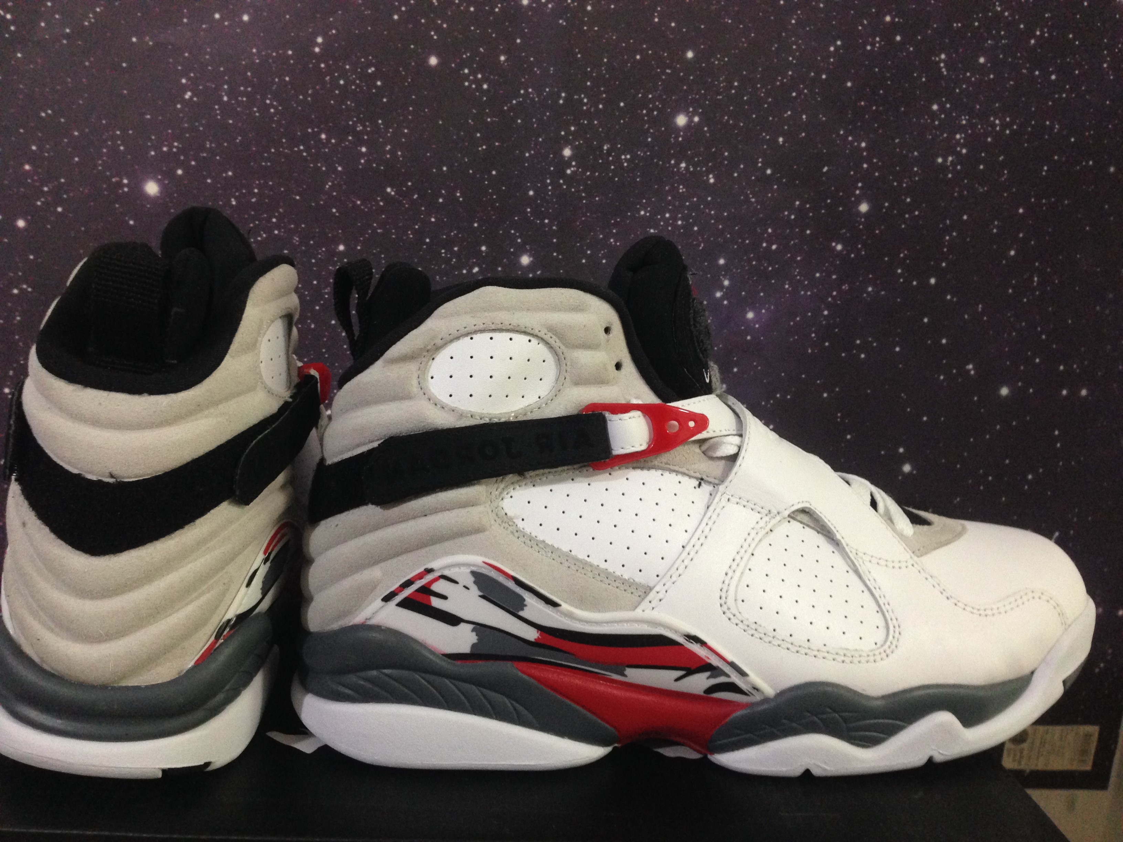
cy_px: 421
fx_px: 1070
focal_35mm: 33
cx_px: 562
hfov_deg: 55.4
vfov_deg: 42.9
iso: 250
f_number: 2.4
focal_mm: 4.12
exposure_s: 1/20
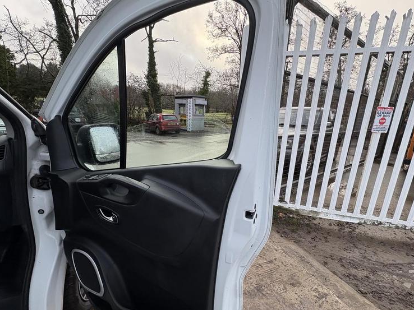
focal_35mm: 17
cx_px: 213
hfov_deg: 91.0
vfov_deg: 74.5
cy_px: 170
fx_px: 203
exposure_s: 1/306
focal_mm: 2.22
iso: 50
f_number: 2.2
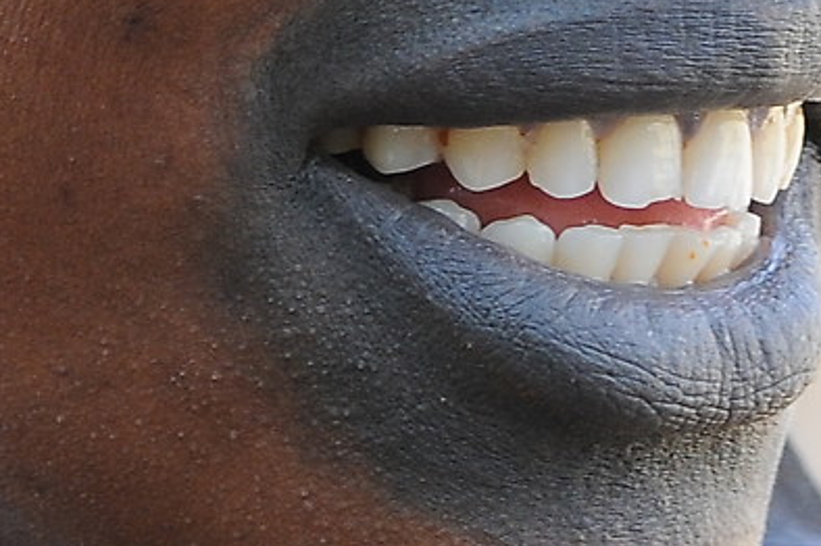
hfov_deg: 3.1
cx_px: 517
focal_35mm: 658
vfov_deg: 2.1
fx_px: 14993
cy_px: -431
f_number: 5.6
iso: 250
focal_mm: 72
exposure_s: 1/100
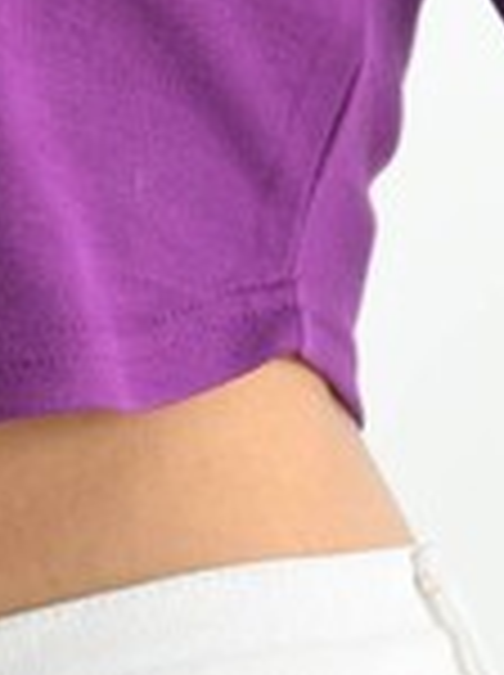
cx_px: -126
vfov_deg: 5.9
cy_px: 342
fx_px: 6561
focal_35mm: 337
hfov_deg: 4.4
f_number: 5.6
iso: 160
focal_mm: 70
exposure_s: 1/125
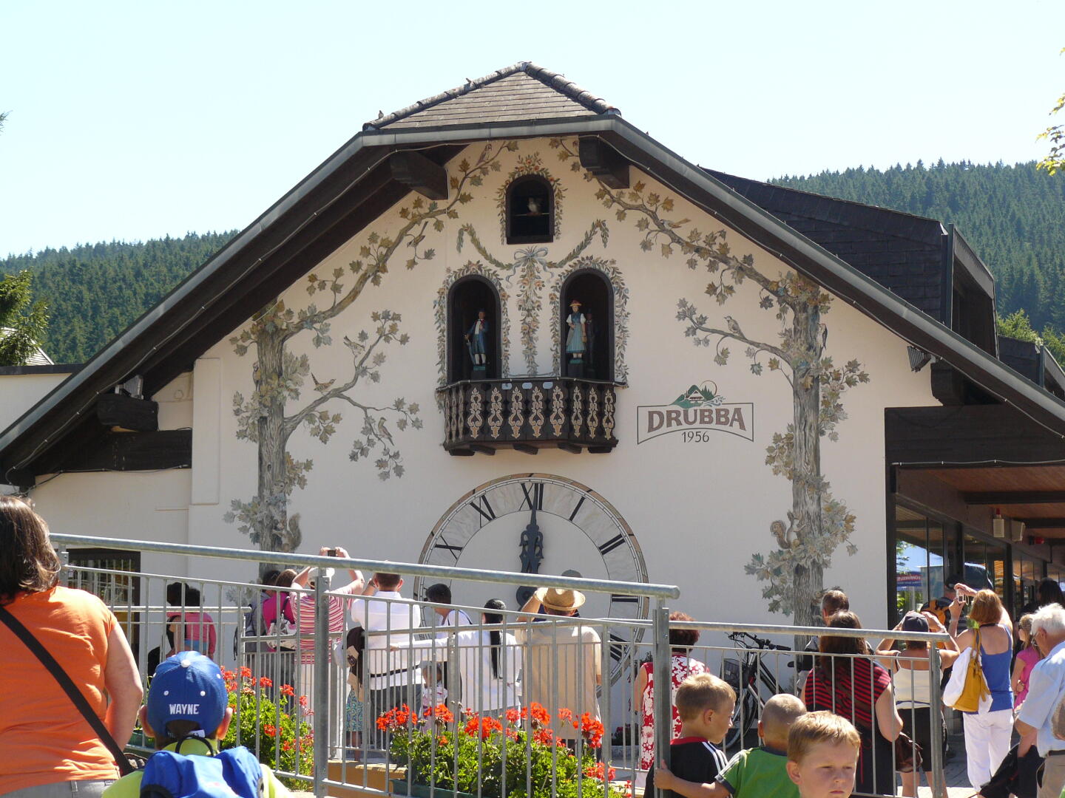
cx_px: 532
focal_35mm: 79
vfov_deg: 18.7
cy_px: 399
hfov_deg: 24.7
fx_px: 2431
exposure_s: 1/250
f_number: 4.5
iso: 100
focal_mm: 13.1
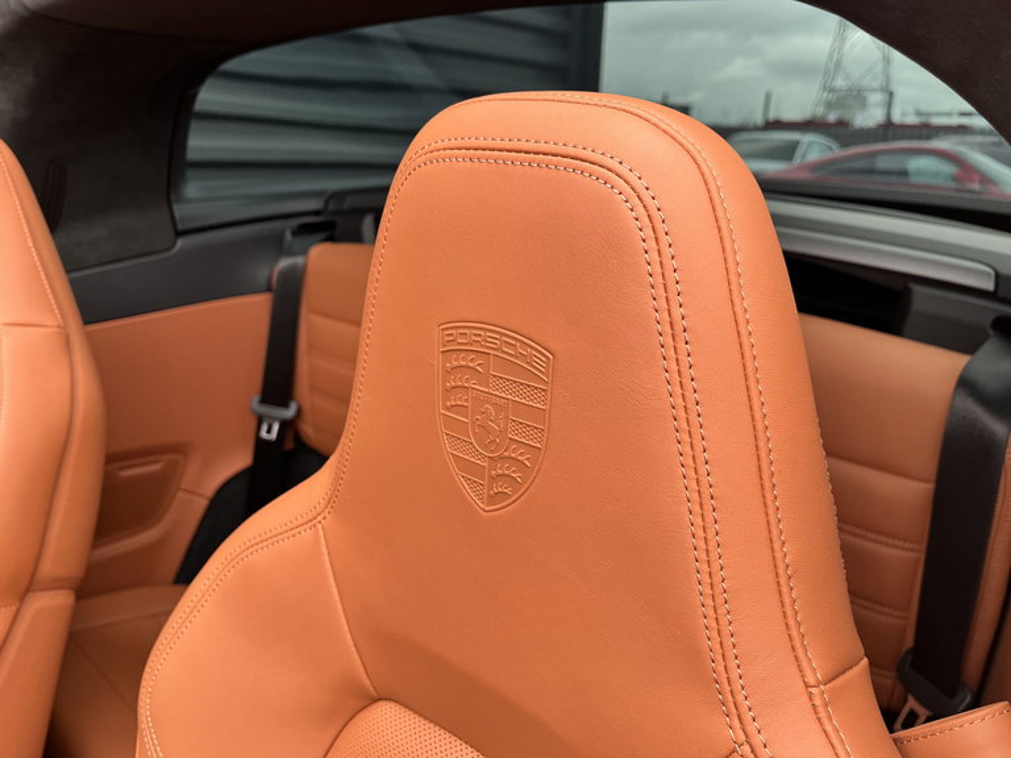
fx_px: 759
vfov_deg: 53.1
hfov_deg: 67.3
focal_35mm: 26
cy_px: 379
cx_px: 506
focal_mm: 5.1
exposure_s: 1/121
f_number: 1.6
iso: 64
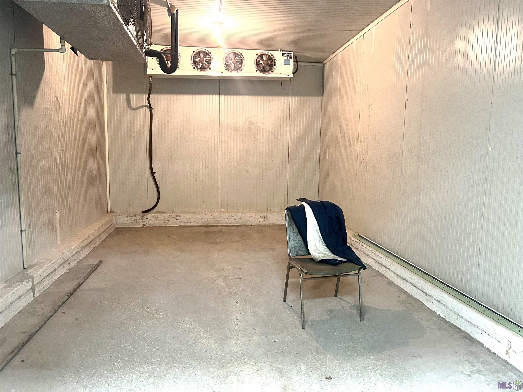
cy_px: 196
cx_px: 262
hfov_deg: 67.3
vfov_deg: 53.1
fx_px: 393
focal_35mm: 26
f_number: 1.5
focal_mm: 5.7
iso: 320
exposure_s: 1/60
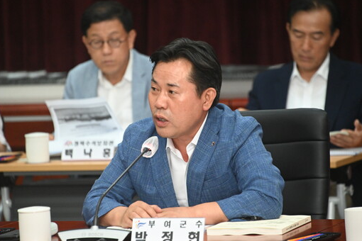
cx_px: 160
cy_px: 116
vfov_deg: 3.9
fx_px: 3549
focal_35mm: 353
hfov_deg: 5.8
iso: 4000
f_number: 5.6
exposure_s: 1/200
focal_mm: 300
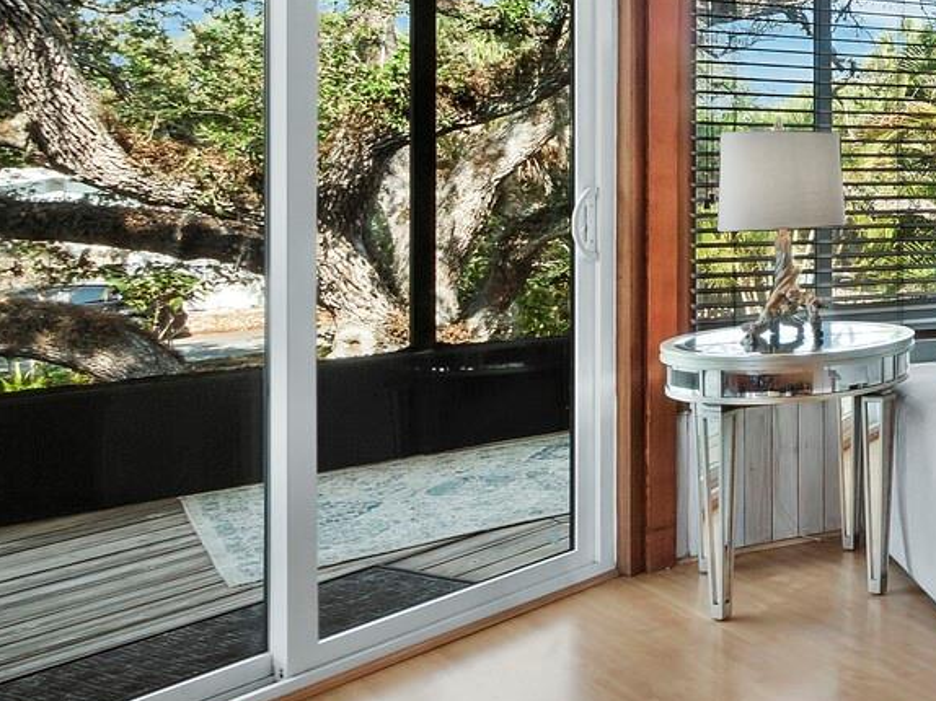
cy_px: 161
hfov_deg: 32.7
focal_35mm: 39
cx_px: 1271
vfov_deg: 35.8
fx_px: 1054
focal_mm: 7
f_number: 11
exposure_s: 1/4
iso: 400
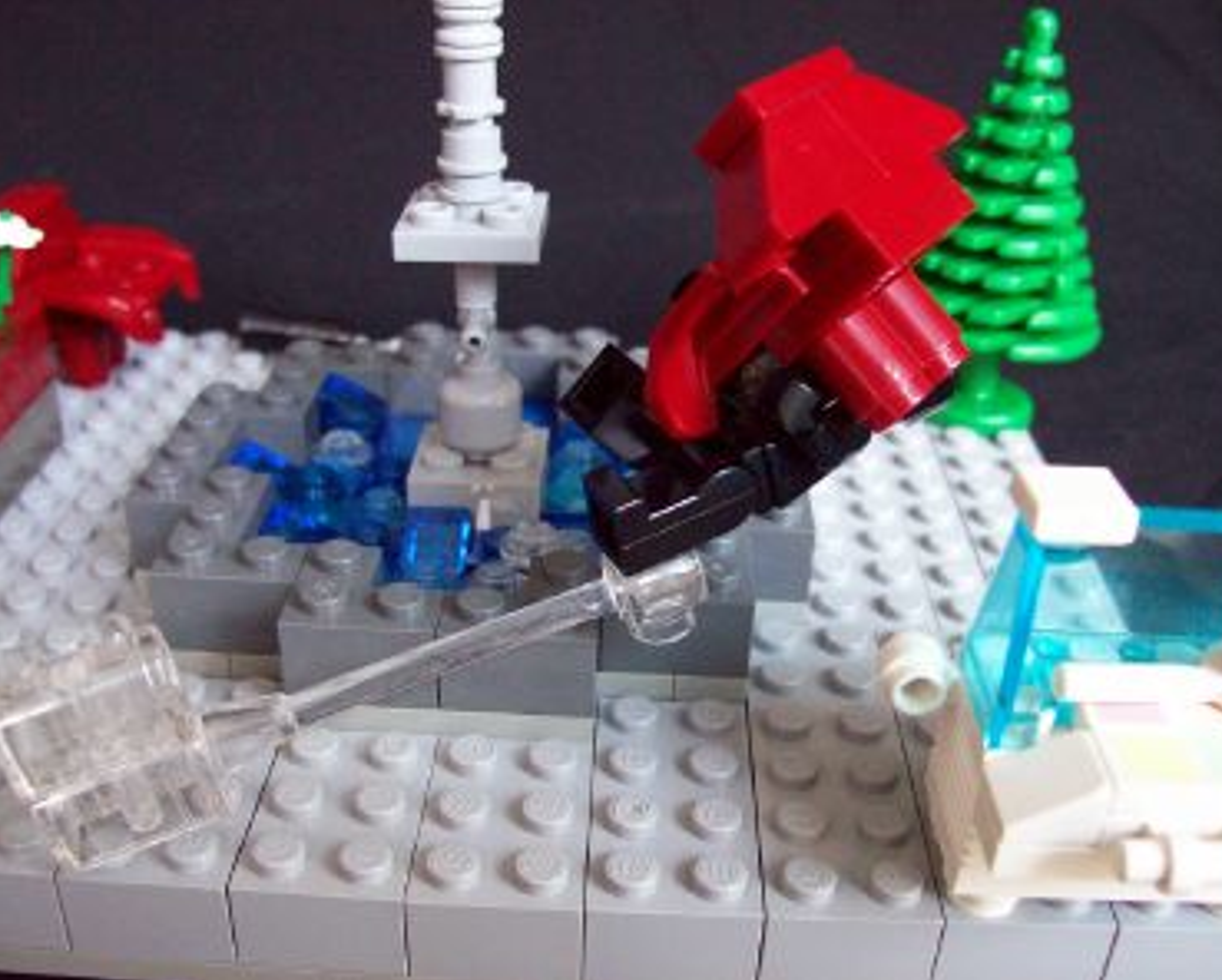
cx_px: 603
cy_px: 492
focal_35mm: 38
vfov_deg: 39.2
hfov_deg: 47.9
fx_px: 1376
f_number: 2.7
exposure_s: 1/8
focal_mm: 6
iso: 160
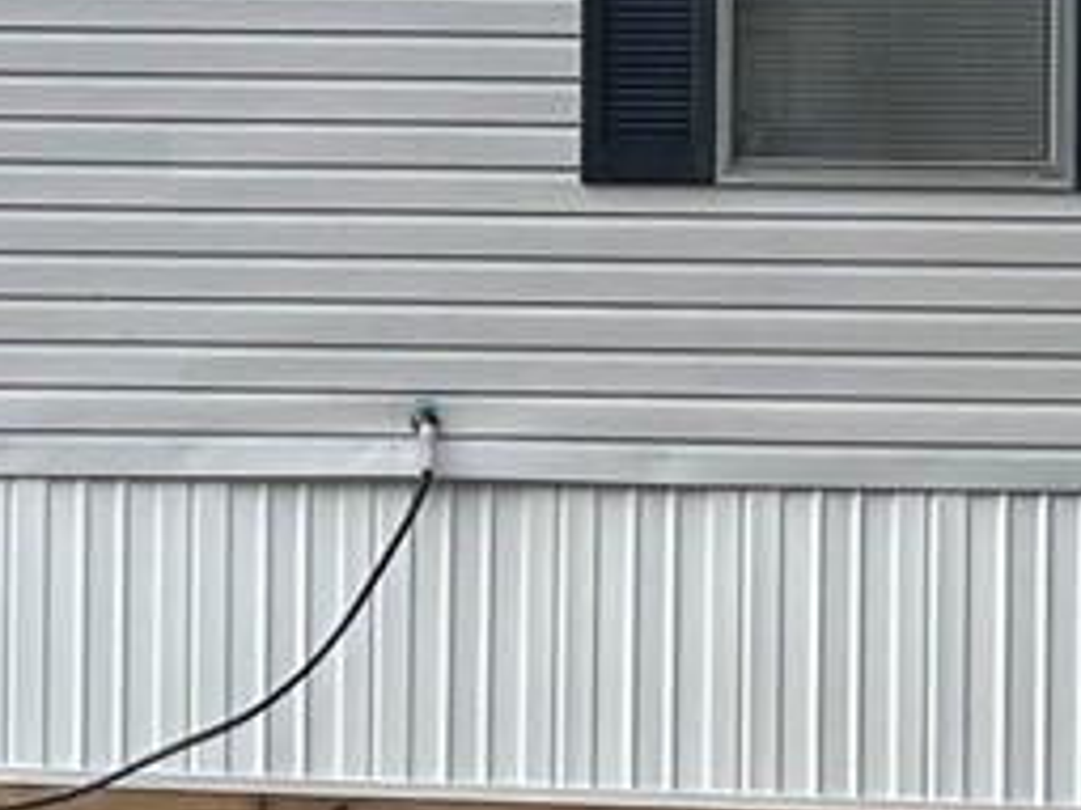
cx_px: -229
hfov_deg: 11.9
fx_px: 5088
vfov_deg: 9.1
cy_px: 110
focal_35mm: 163
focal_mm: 5.7
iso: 50
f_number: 1.5
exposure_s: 1/1038
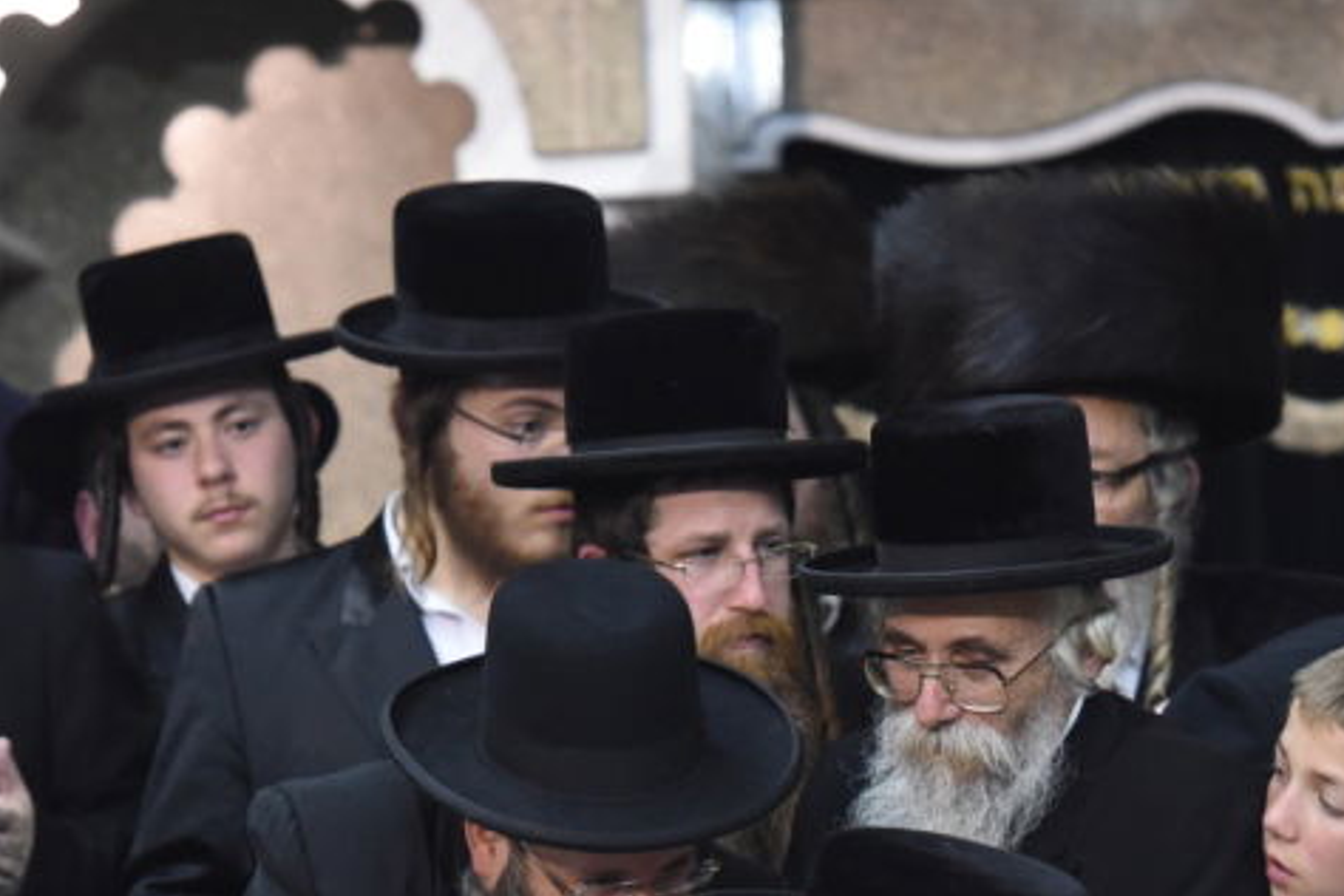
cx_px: 632
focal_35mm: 346
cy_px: 914
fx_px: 12916
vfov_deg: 4.0
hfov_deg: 6.0
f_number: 3.5
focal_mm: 160
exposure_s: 1/100
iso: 3200
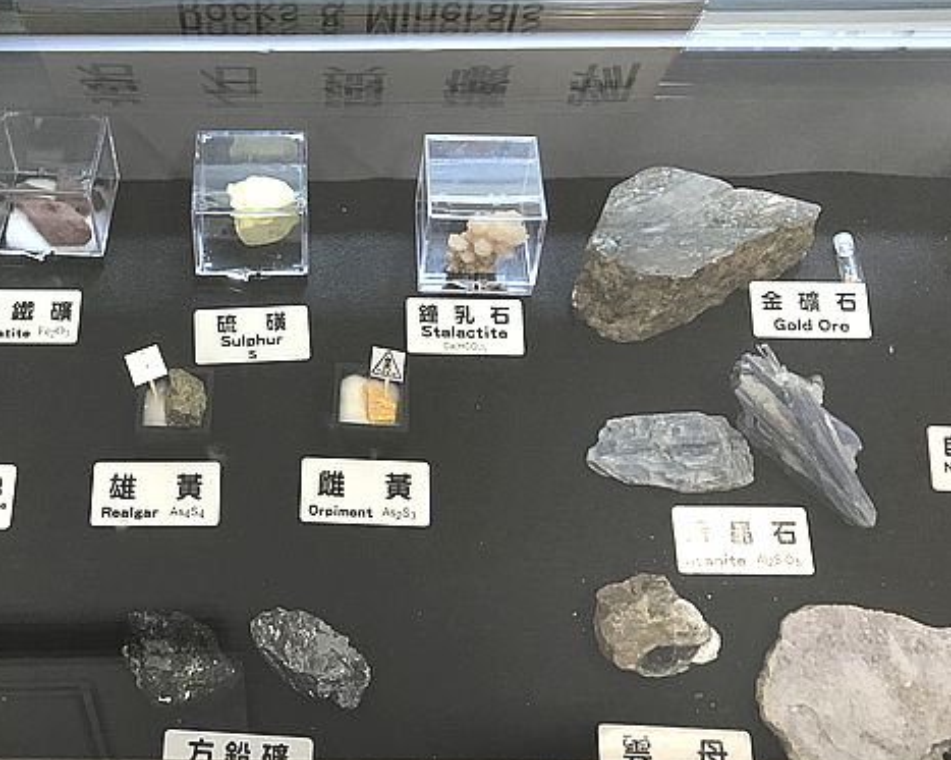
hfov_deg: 43.8
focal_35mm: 41
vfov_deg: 36.0
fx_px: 1153
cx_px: 275
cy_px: 246
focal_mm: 3.99
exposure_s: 1/33
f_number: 1.8
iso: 25
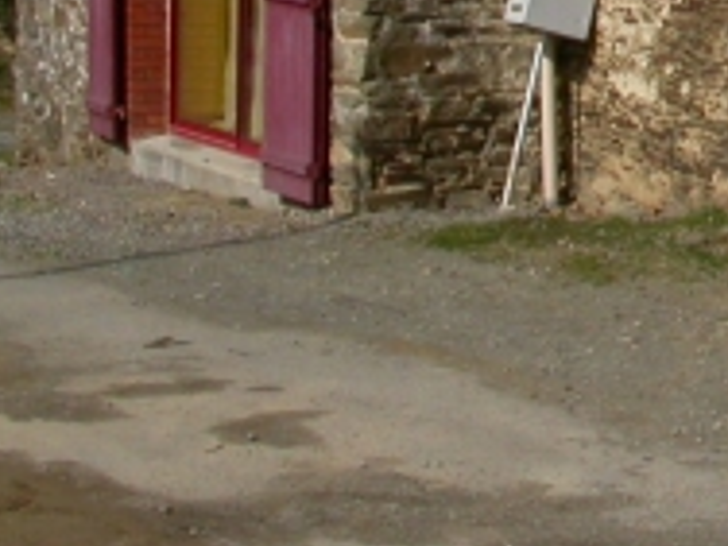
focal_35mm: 138
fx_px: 2902
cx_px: 1212
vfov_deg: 10.2
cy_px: -395
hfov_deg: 13.2
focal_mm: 7.85
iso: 100
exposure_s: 1/678
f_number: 7.5
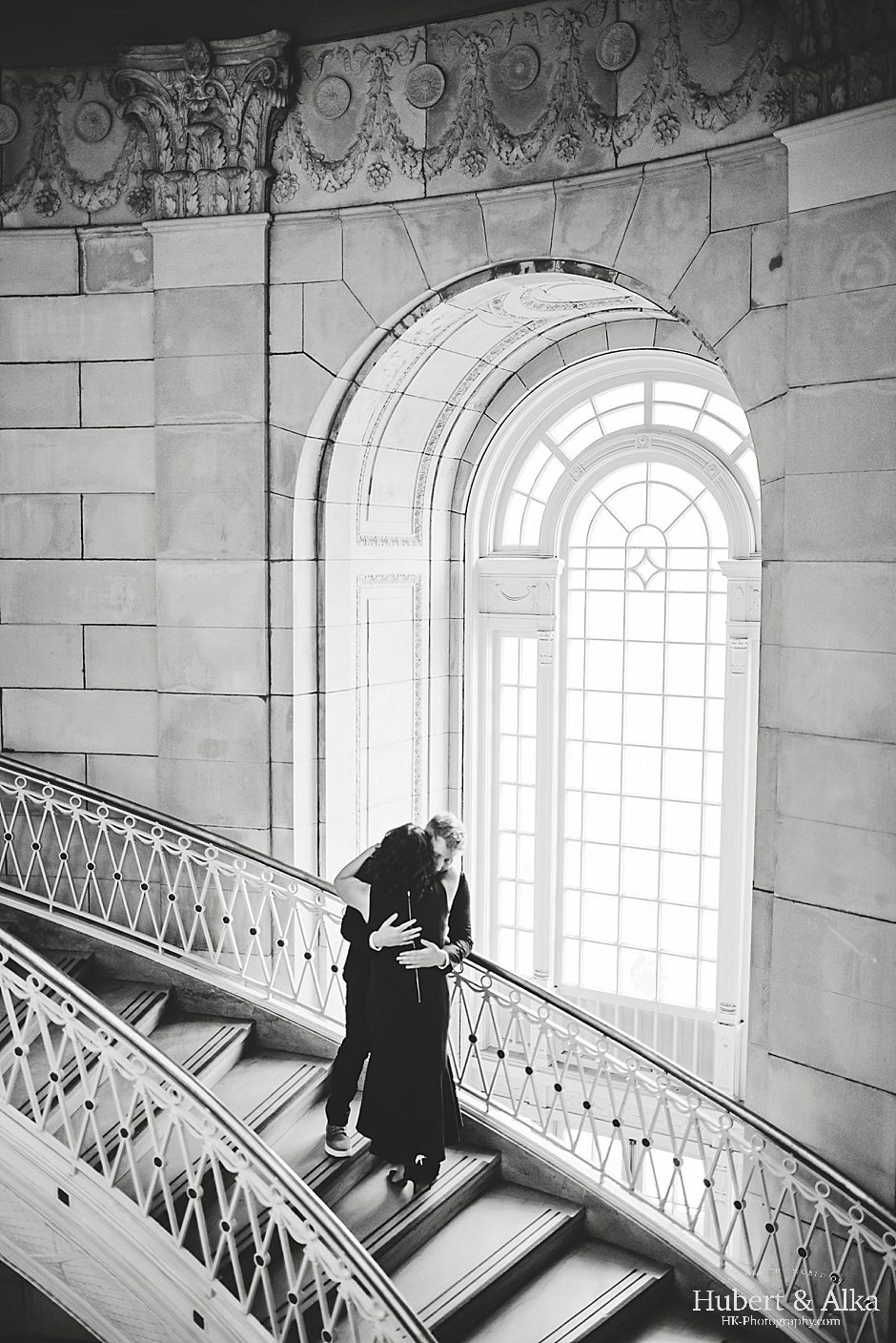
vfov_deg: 54.4
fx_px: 1305
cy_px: 672
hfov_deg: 37.9
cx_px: 448
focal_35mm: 35
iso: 800
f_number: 1.8
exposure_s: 1/250
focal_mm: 35
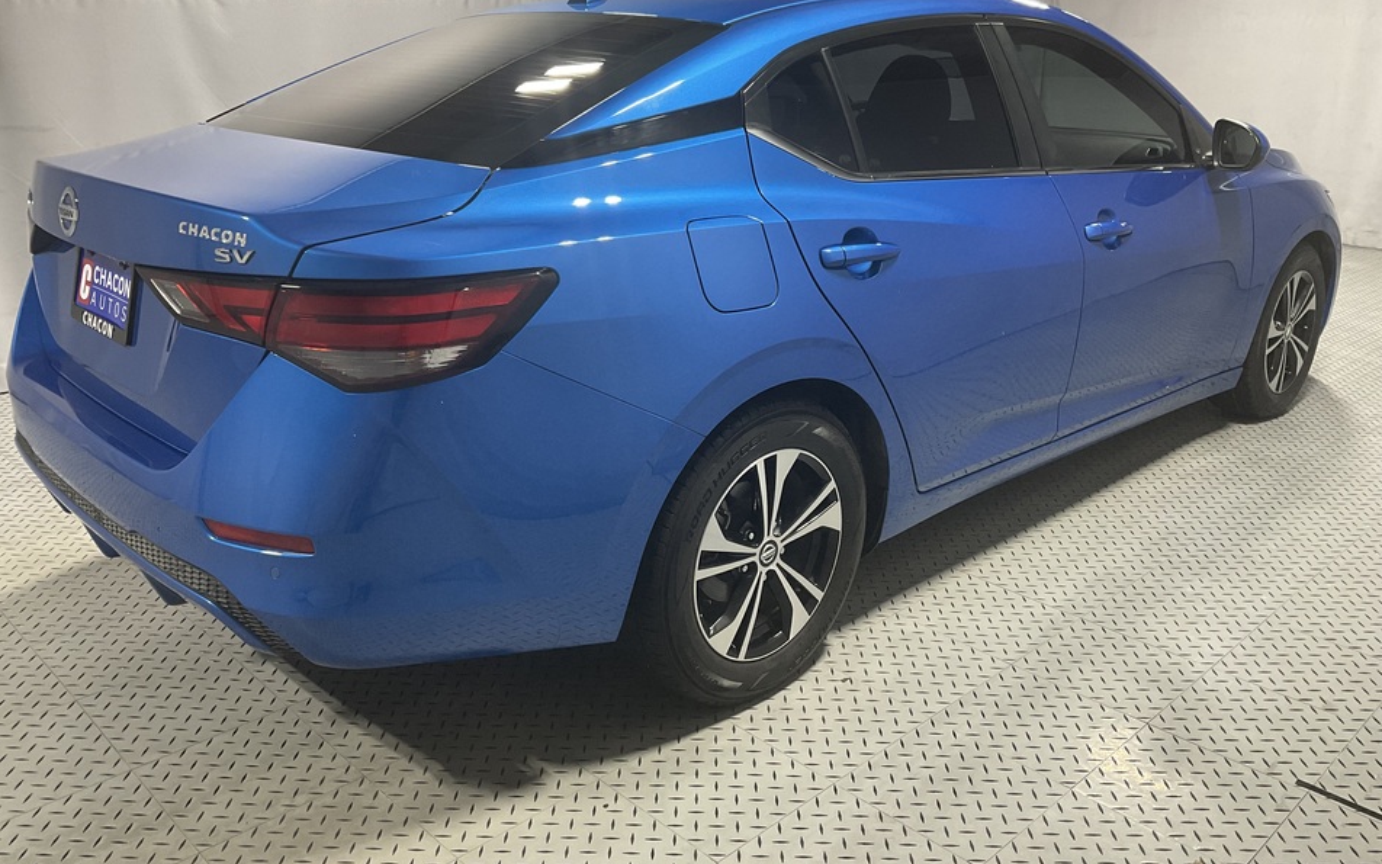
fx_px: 1168
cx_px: 688
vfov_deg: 40.5
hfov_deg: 61.2
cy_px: 378
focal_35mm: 31
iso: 64
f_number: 1.8
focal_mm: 3
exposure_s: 1/60
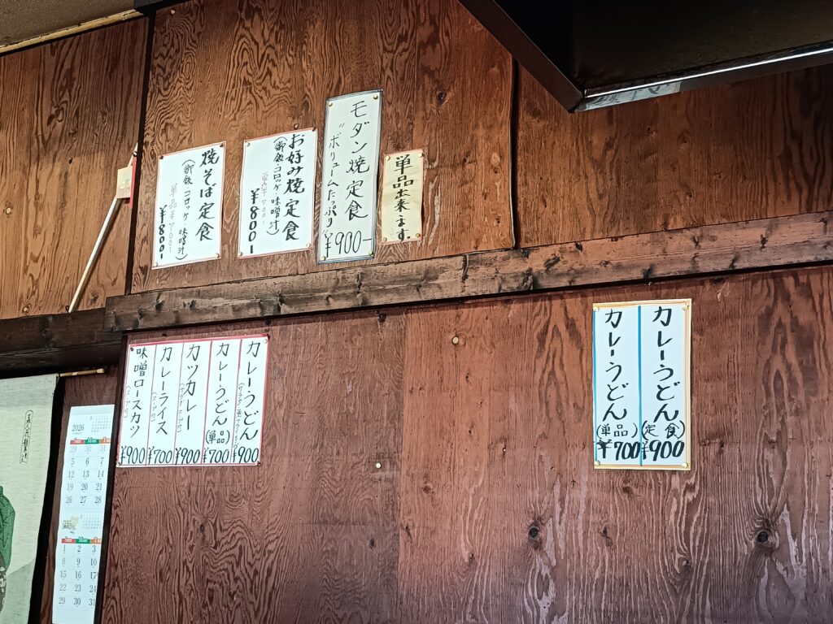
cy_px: 312
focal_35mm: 45
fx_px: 1083
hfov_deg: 42.1
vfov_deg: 32.2
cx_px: 416
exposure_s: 1/50
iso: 640
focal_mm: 4.7
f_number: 1.7
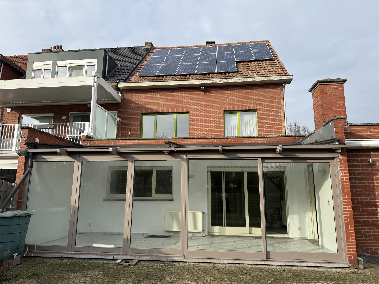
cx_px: 190
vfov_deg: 56.8
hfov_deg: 71.6
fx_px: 263
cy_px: 142
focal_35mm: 24
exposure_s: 1/2169
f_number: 1.78
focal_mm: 6.76
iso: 80
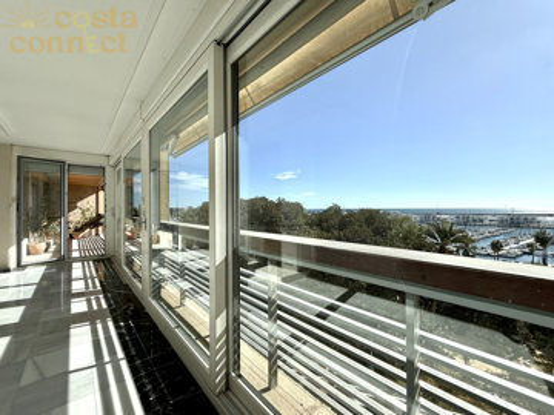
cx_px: 277
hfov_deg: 102.1
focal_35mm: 14
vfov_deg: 85.7
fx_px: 224
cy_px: 208
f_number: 2.2
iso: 50
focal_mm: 2.22
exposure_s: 1/2320
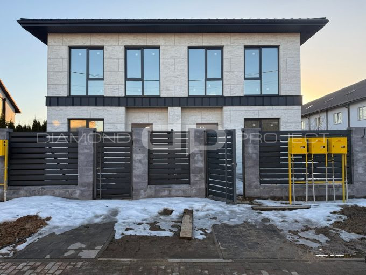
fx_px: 254
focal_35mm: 24
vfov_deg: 56.8
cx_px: 183
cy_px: 138
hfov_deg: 71.6
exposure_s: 1/584
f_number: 1.78
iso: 100
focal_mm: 6.76
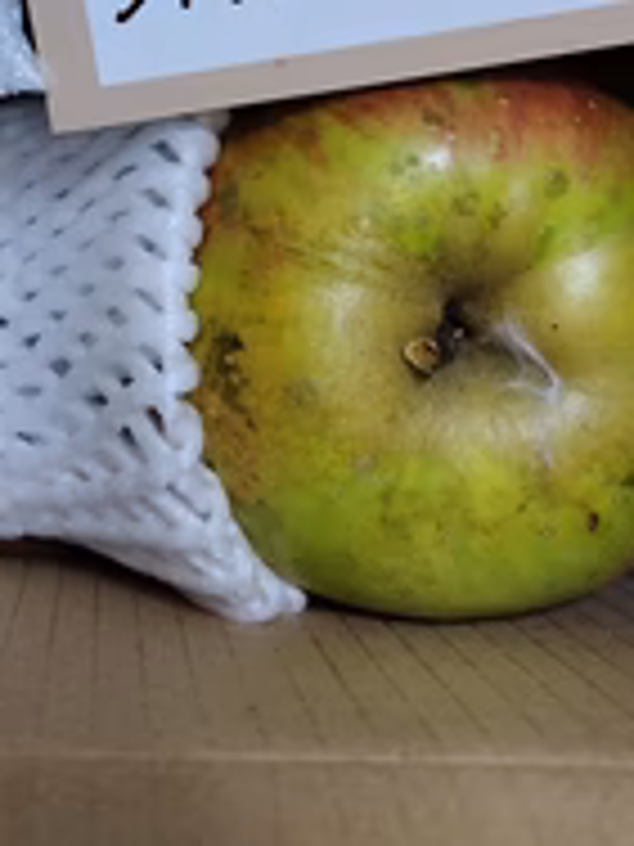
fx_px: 1197
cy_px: -18
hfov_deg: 28.4
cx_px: 49
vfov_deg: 34.9
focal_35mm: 49
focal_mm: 5.5
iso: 173
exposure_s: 1/100
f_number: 1.9
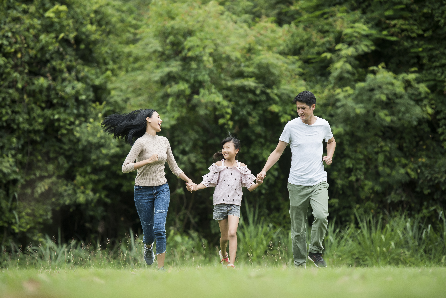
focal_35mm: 170
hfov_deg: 12.1
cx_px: 223
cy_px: 149
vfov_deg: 8.1
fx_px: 2107
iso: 250
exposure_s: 1/800
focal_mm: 170
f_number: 2.8
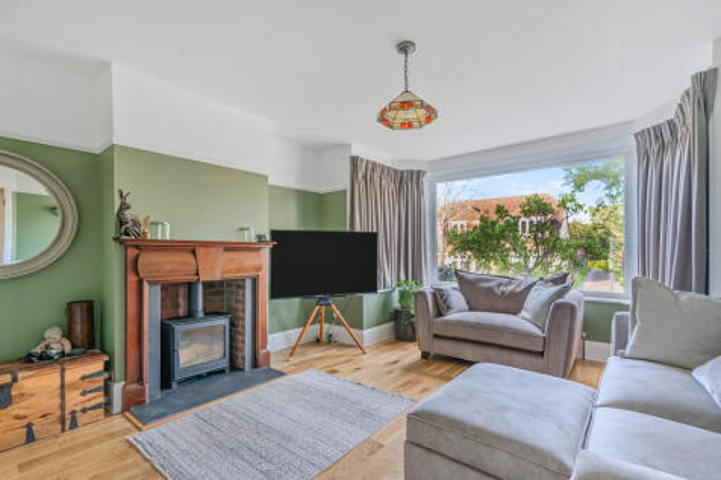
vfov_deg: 73.7
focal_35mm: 16
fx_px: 320
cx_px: 360
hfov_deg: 96.8
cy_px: 240
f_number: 9
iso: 160
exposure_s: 1/13
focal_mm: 16
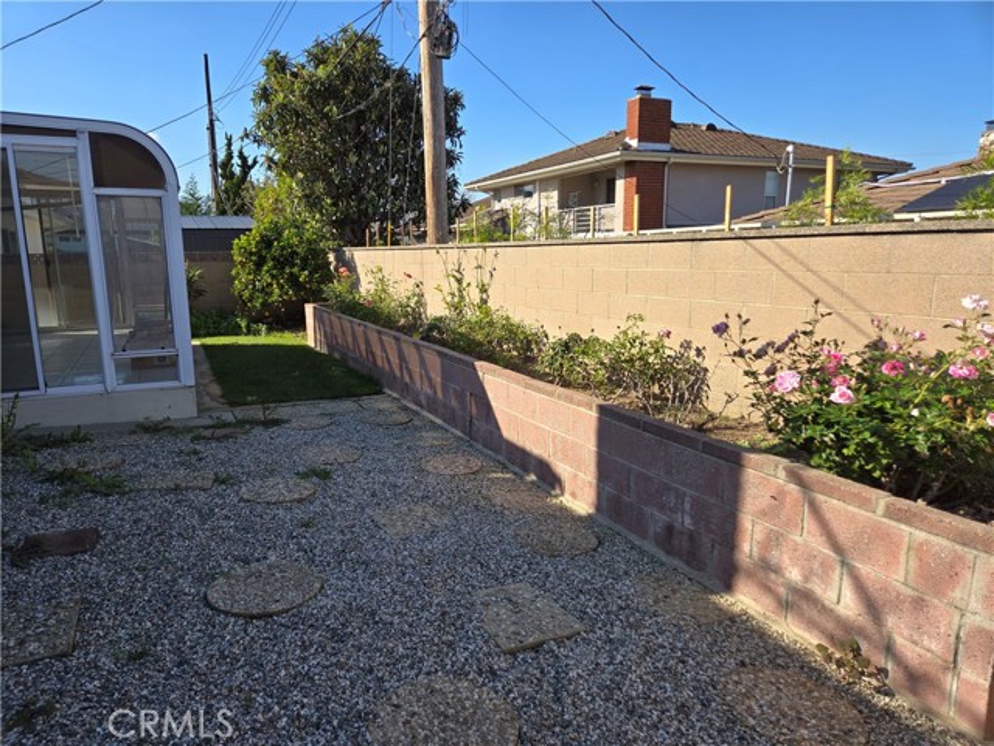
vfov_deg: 58.9
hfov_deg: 73.9
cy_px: 373
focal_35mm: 23
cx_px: 497
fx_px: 660
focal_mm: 5.4
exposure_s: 1/1245
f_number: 1.8
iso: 25
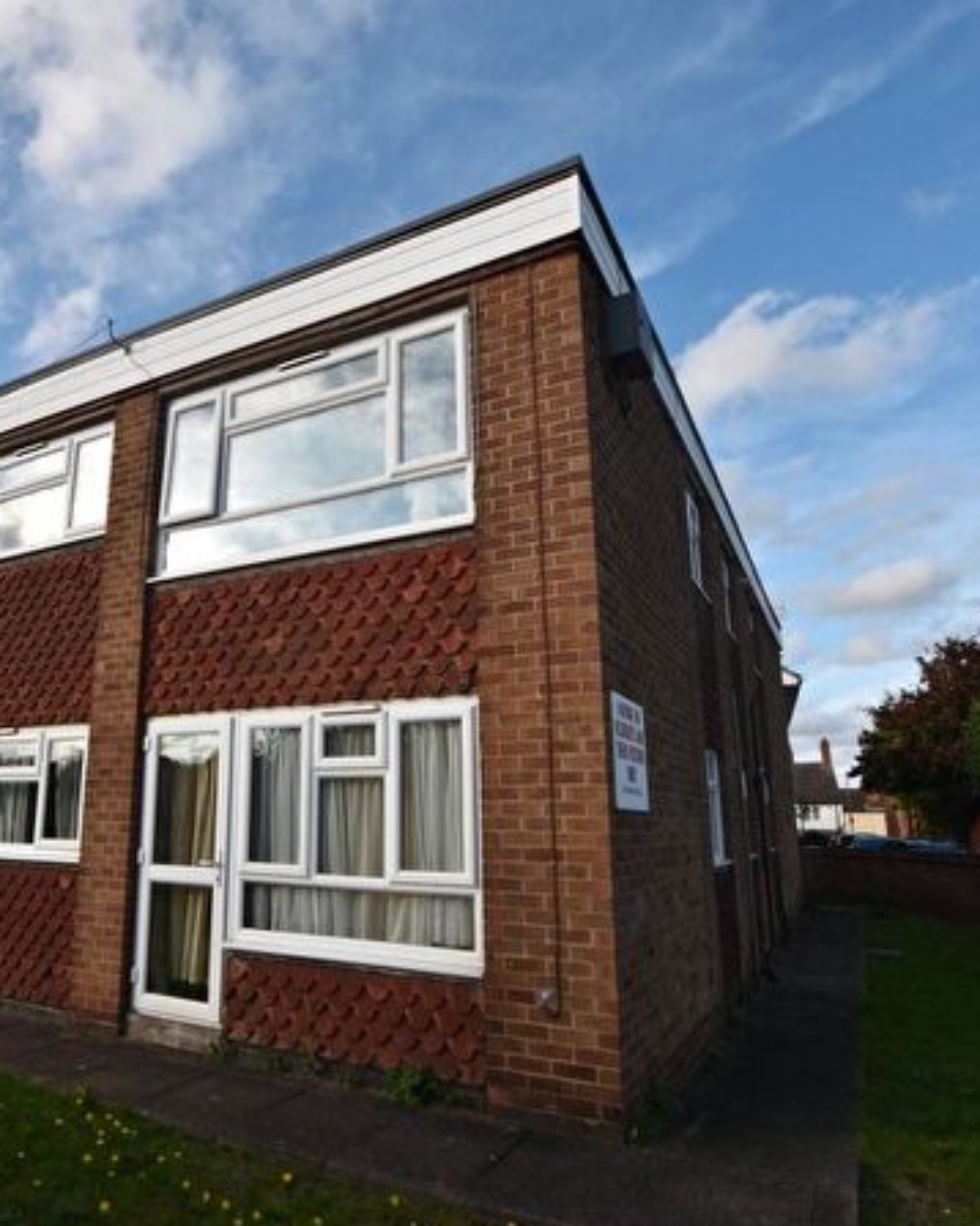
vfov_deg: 75.1
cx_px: 331
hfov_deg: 61.6
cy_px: 623
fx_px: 798
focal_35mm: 22
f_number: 7.1
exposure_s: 1/200
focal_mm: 10
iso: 100
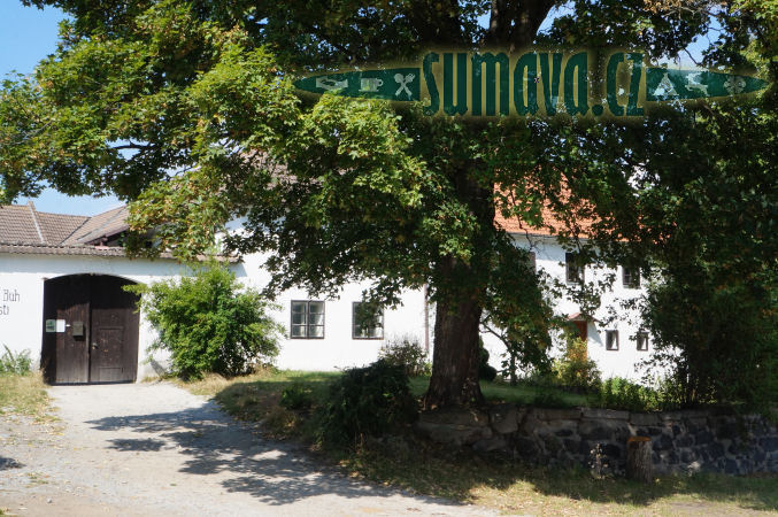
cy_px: 258
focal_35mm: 46
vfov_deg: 28.9
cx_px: 389
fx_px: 1004
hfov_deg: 42.4
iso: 500
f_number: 16
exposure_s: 1/200
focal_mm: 31
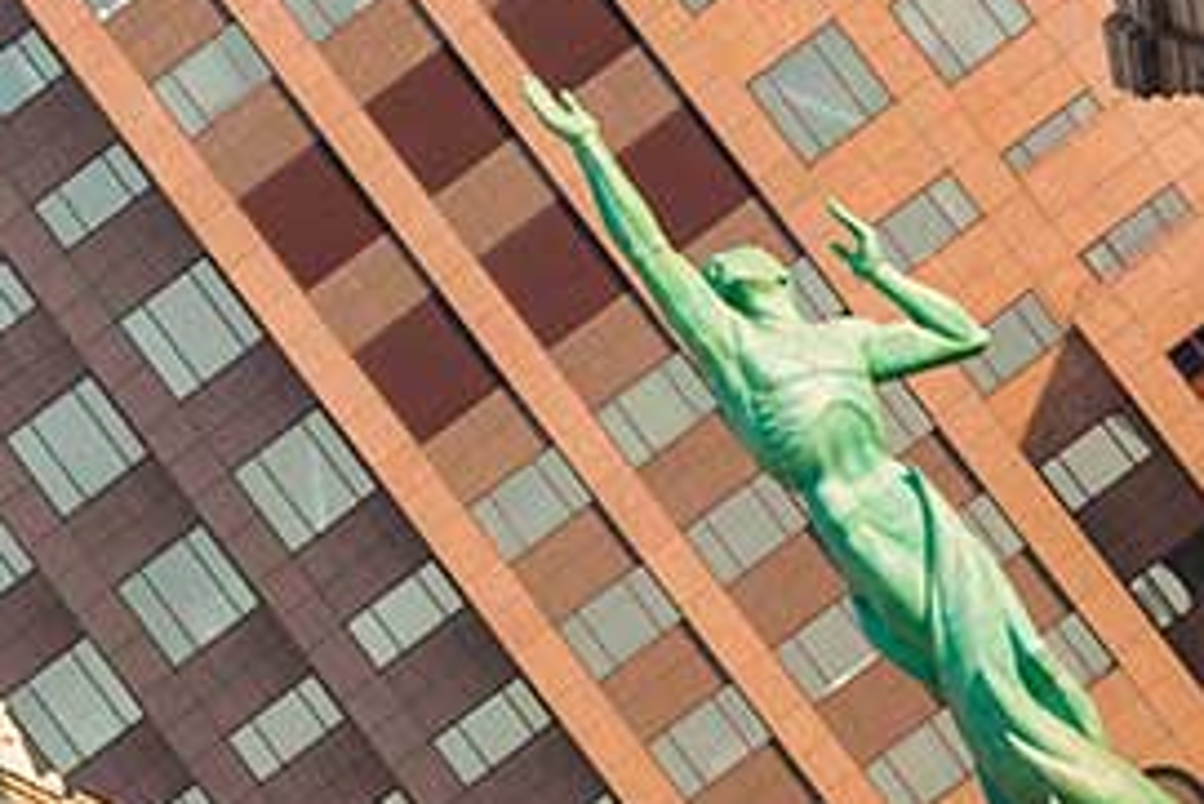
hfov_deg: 6.3
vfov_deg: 4.2
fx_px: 10942
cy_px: 686
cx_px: 1004
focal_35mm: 327
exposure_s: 1/400
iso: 200
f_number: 1.6
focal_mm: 102
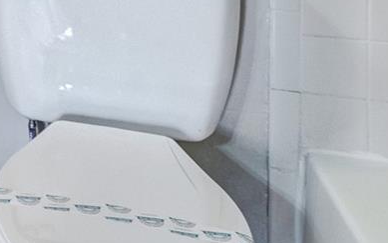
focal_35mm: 67
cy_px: -227
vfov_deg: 15.8
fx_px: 708
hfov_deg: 22.9
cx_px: -236
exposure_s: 1/8
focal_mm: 16
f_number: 7.1
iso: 1250
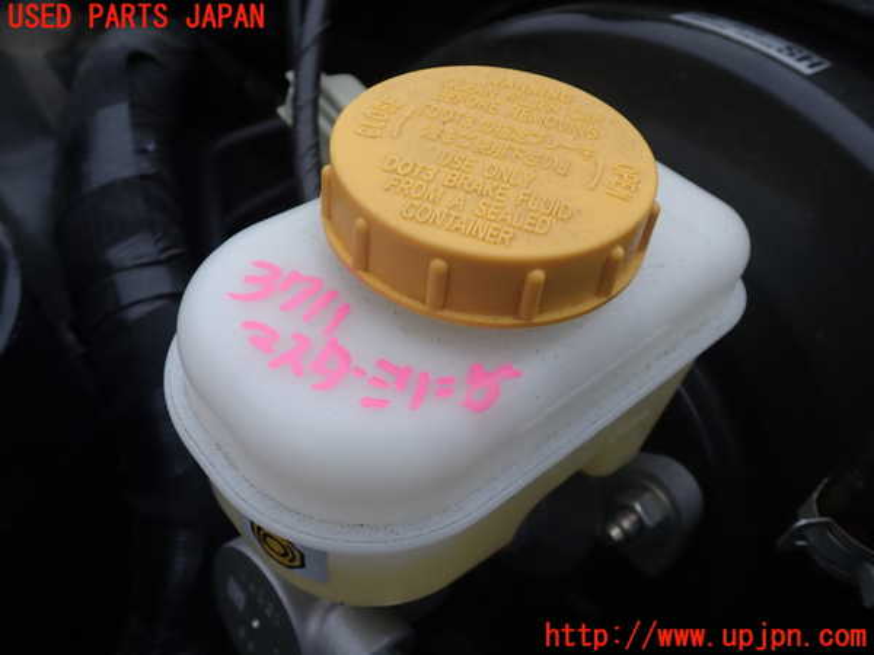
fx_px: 757
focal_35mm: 30
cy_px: 328
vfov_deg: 46.8
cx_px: 437
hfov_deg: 60.0
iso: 100
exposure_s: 1/320
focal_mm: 5.4
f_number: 3.2
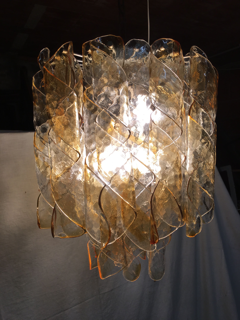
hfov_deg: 48.2
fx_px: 268
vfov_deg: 61.7
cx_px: 120
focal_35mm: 29
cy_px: 160
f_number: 2.2
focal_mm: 4.15
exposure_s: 1/100
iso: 25
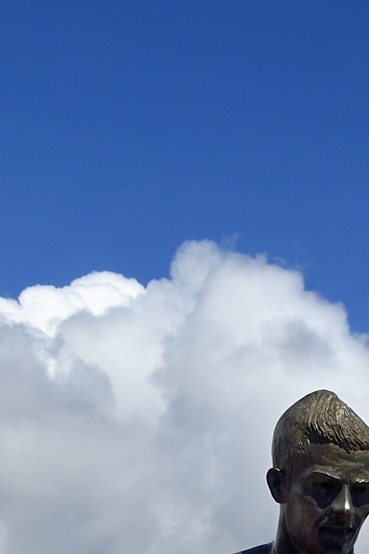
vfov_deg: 13.5
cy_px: 1010
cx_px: 545
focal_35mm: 136
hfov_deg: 9.8
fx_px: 2091
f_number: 9
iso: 200
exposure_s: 1/1000
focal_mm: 36
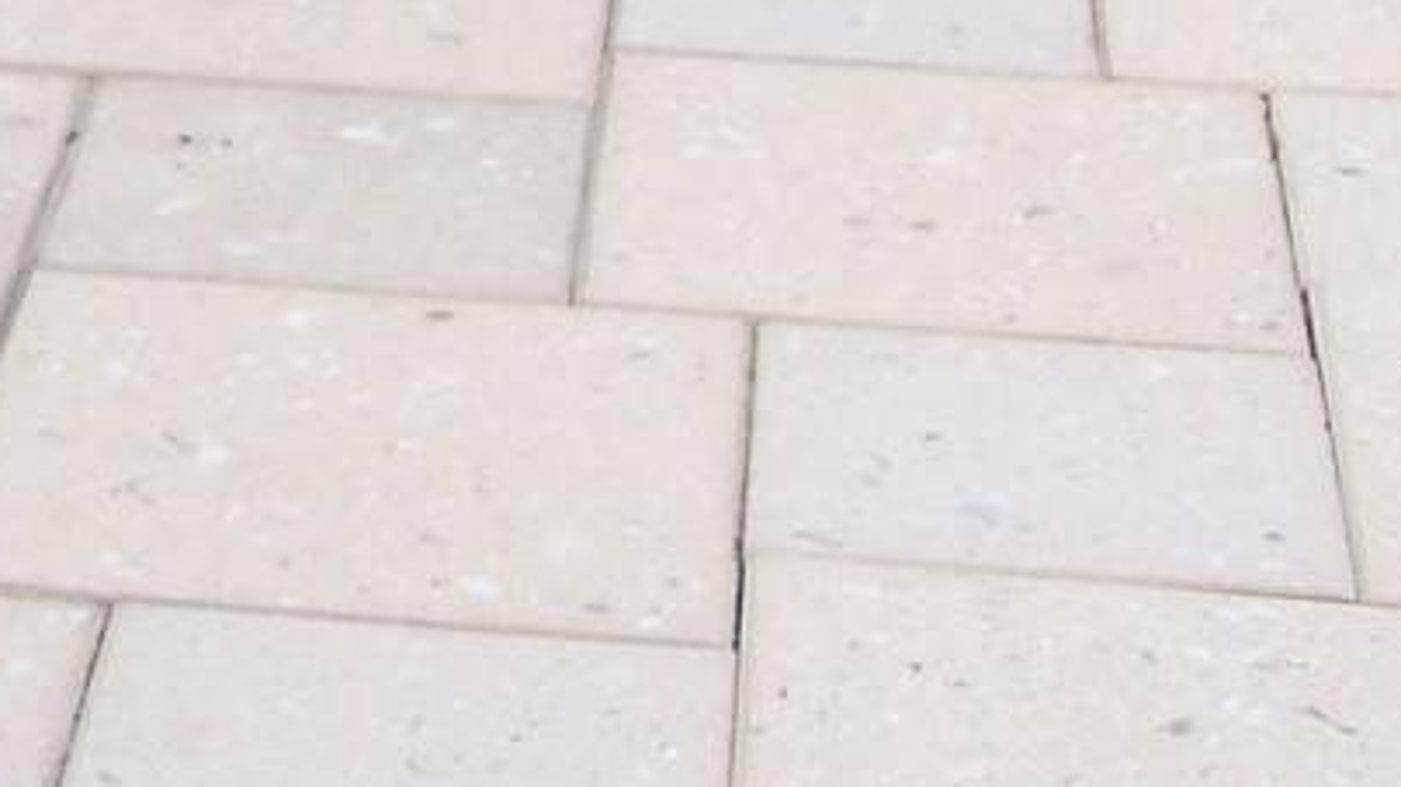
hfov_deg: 13.4
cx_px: -711
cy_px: -922
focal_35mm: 151
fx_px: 5608
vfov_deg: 7.6
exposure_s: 1/250
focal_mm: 6.3
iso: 80
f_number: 3
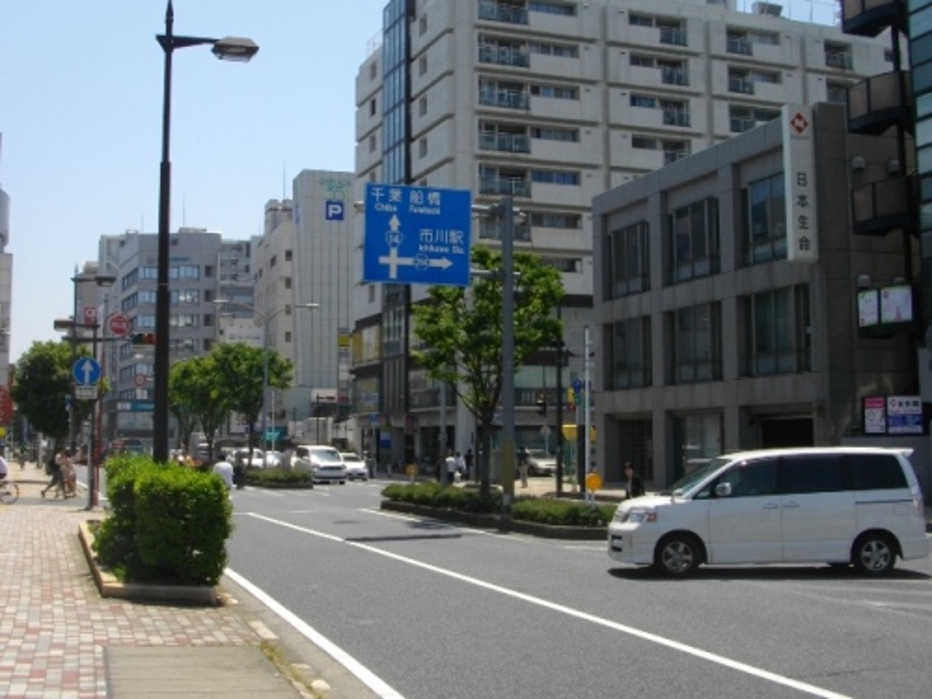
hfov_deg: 56.8
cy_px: 350
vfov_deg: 44.2
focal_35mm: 32
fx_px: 862
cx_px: 466
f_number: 5.5
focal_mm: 5.7
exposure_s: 1/500
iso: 100
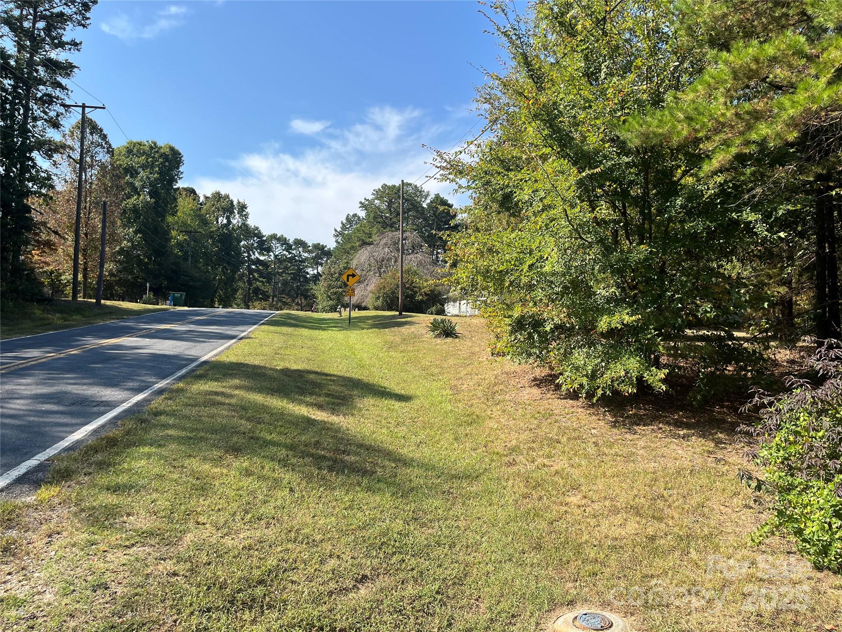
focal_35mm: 26
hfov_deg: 67.3
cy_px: 316
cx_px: 421
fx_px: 632
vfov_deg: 53.1
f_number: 1.6
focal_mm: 5.1
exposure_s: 1/2024
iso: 50
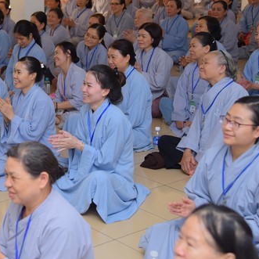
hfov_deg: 21.2
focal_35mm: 80
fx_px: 677
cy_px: 100
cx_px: 24
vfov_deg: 21.6
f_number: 4
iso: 320
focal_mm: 48
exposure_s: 1/100
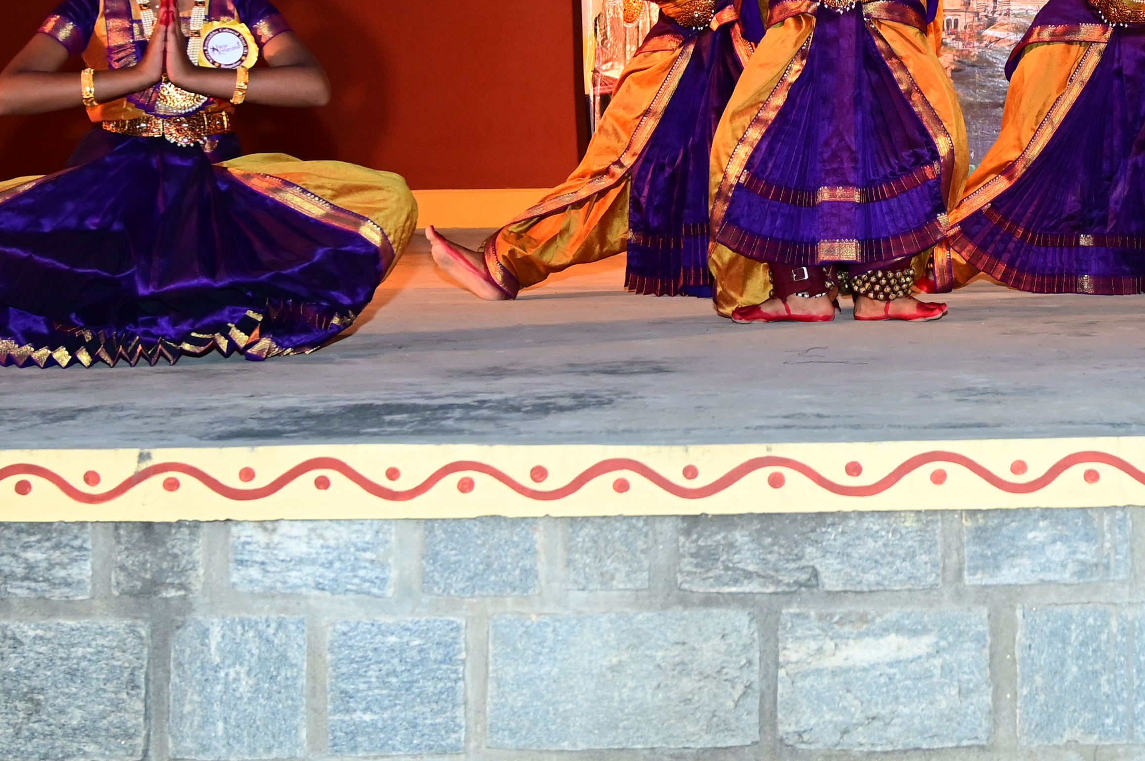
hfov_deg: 25.4
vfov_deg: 16.9
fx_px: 2457
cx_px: 1047
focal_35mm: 77
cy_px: -126
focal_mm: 29.5
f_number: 5.6
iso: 1250
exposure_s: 1/200
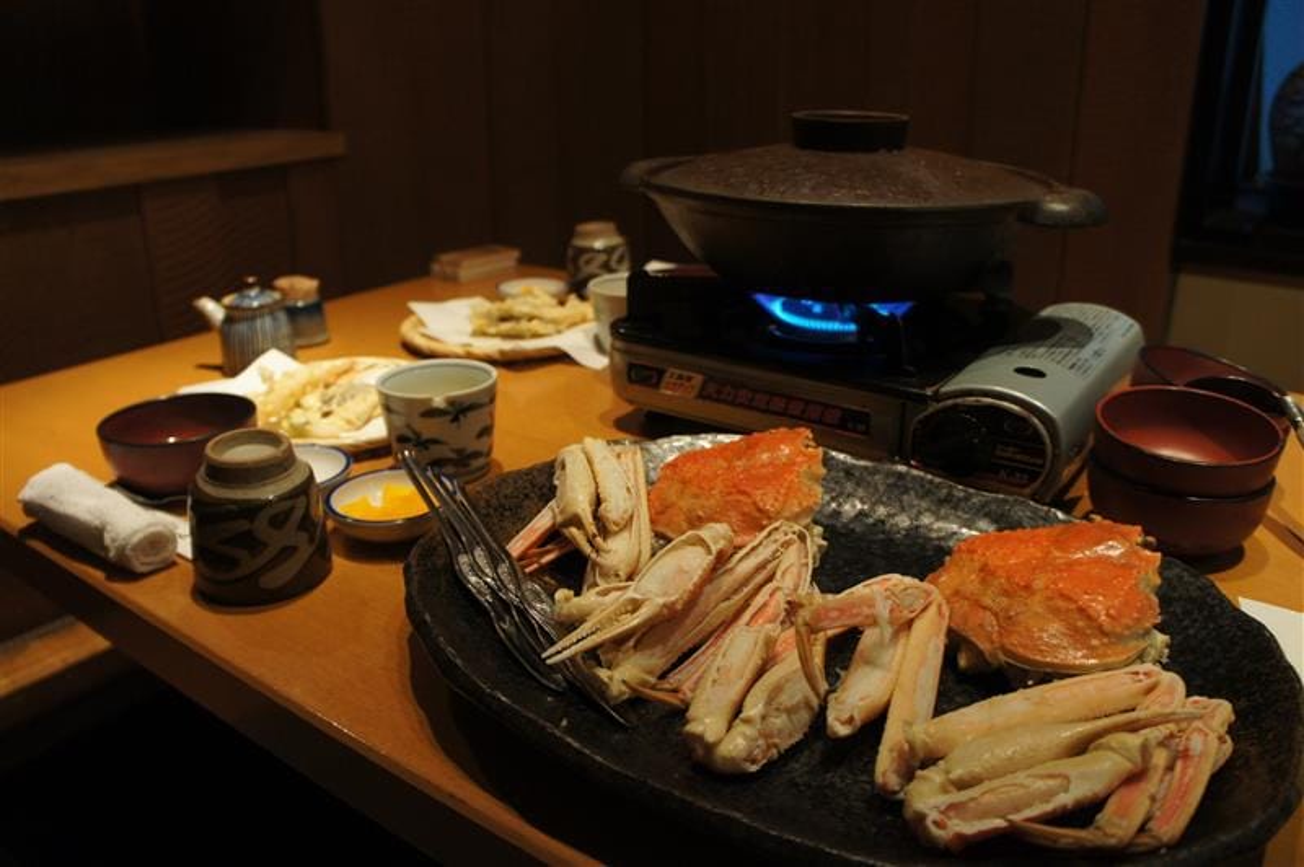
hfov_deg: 67.4
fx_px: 977
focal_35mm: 27
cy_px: 434
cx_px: 652
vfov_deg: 47.9
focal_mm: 18
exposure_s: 1/30
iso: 640
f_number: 3.5
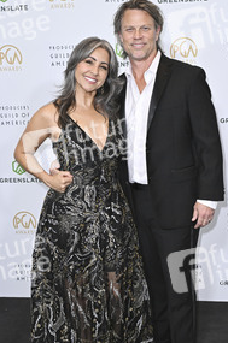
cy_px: 205
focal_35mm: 52
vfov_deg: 38.1
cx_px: 119
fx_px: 496
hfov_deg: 25.9
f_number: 5.6
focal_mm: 37
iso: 2000
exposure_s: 1/320
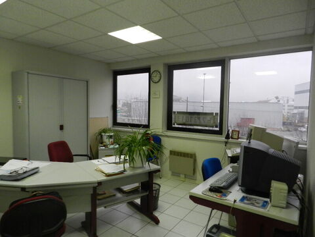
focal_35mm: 23
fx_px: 209
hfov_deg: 73.9
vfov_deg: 58.9
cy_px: 118
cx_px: 158
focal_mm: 4
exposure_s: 1/100
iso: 640
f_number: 3.4
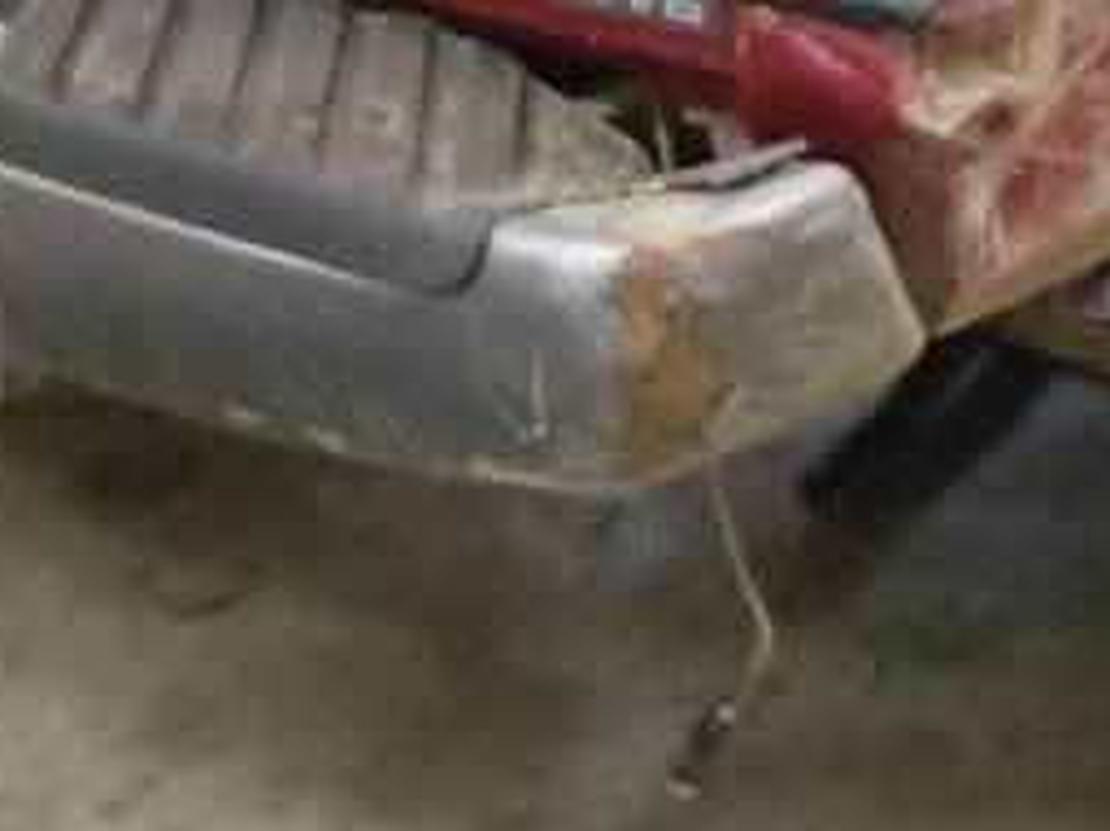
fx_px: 5673
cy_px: -627
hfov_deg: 11.1
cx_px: 875
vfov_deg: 8.1
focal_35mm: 177
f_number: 3.5
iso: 800
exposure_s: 1/20
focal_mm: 6
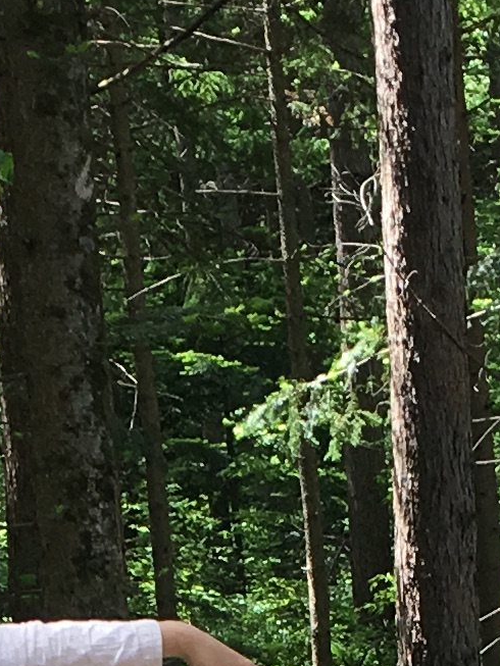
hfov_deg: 8.3
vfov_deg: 10.1
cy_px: 1365
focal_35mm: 179
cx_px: -3
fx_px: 3446
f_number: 2.2
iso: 25
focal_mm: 4.15
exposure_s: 1/120
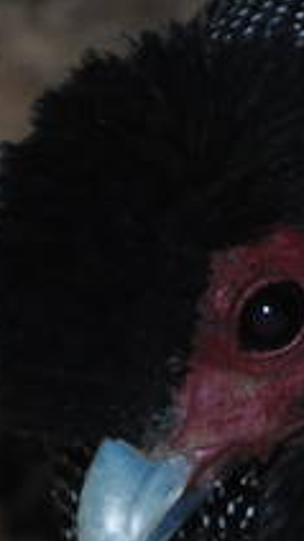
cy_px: 752
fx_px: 12272
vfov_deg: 2.5
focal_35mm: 855
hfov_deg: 1.4
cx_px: 391
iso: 200
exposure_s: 1/60
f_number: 4.2
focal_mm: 72
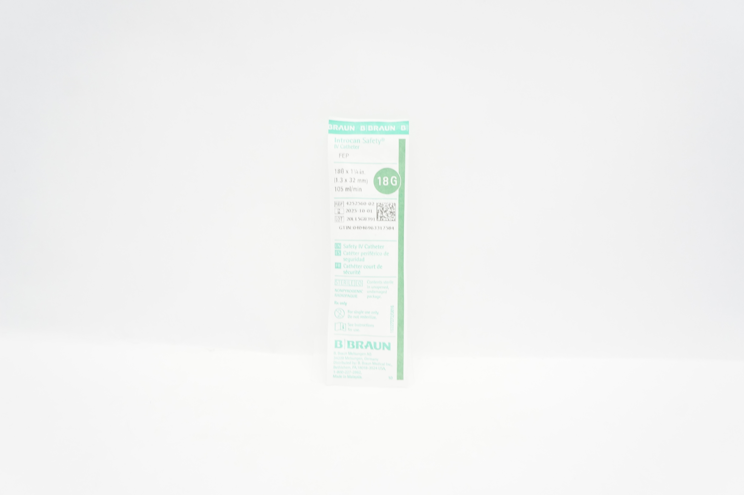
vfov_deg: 43.5
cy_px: 248
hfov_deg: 62.0
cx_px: 372
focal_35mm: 30
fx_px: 619
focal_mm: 20
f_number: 5.6
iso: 800
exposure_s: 1/60
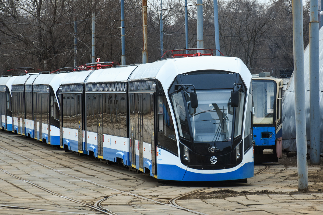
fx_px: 1413
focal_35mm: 158
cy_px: 108
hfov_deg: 13.0
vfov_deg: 8.7
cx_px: 162
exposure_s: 1/30
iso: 400
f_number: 5.6
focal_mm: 105
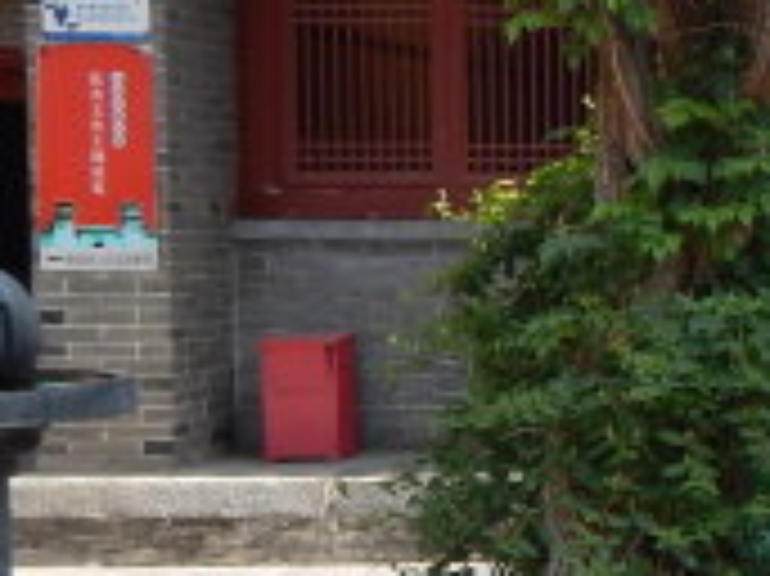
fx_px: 2067
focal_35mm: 93
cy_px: 308
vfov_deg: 15.9
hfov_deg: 17.8
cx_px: 1301
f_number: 3
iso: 125
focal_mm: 4
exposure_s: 1/400
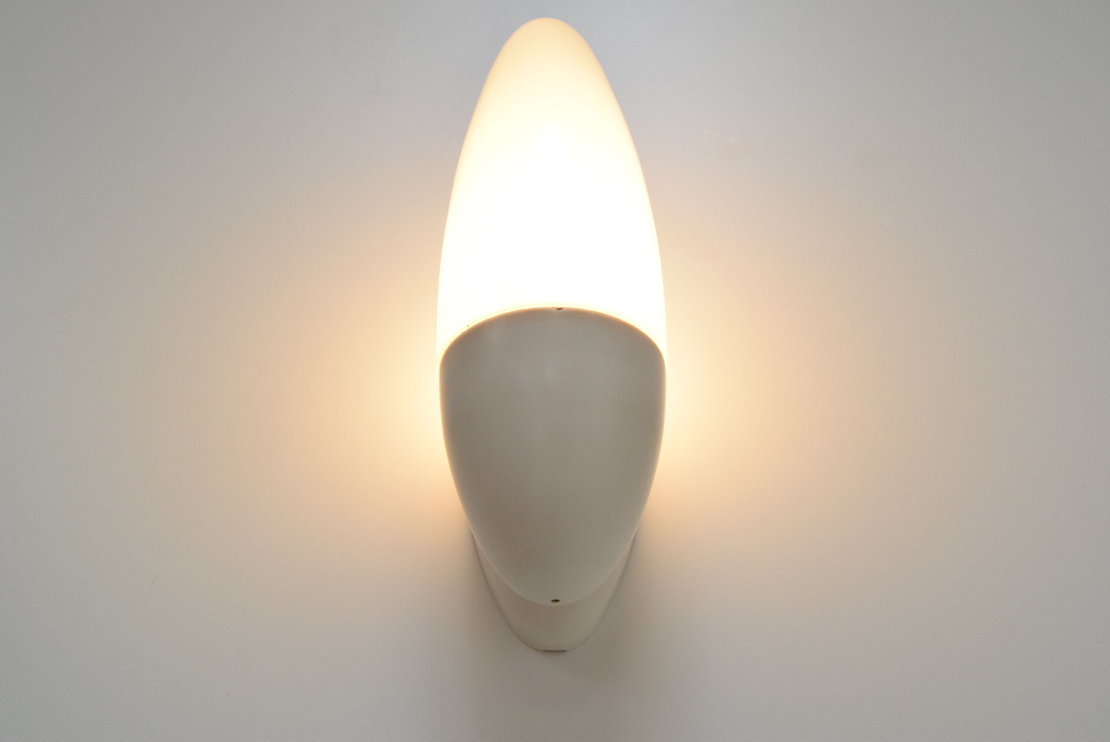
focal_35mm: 33
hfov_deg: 57.2
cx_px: 555
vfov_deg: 40.0
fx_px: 1018
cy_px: 371
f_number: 8
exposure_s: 1/250
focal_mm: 22
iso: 1600
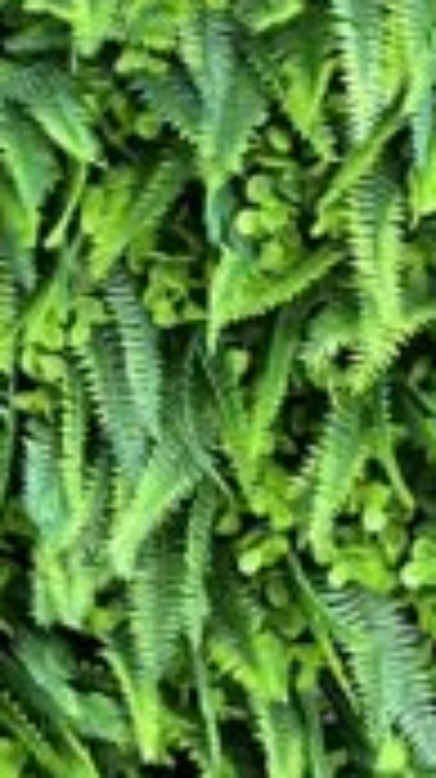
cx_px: -1088
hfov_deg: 2.6
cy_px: 1225
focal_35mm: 453
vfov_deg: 4.7
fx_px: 9333
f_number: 2.8
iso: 125
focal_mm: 9
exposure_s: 1/40
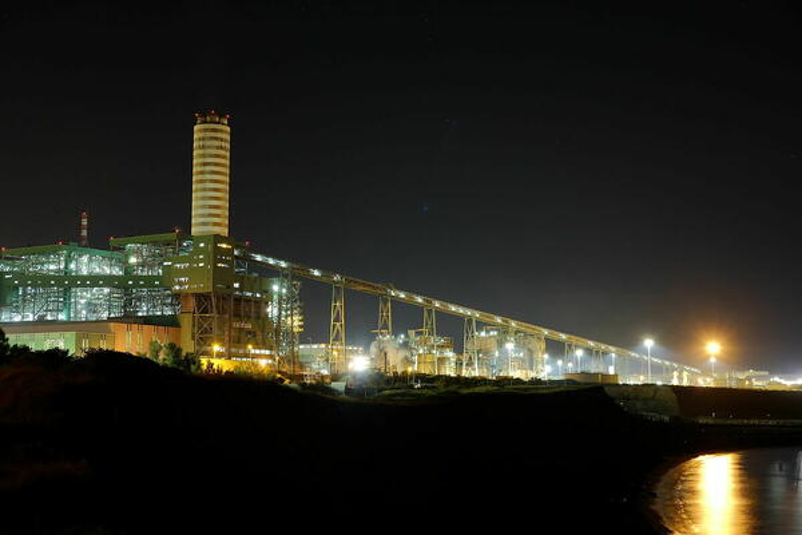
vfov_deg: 25.5
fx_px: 1181
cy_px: 268
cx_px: 401
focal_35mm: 53
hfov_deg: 37.5
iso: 250
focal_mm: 35
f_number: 5
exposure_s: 13
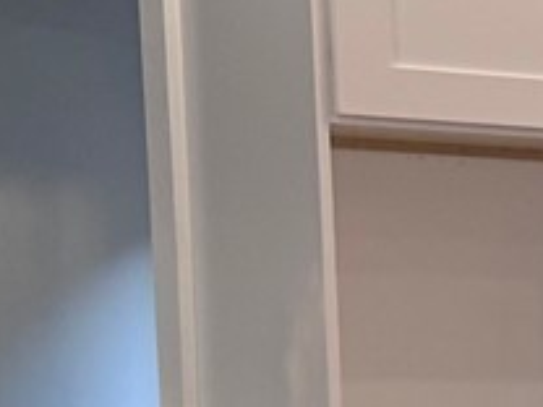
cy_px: 723
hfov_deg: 8.2
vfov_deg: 7.8
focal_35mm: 185
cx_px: 1869
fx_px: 2902
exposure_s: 1/120
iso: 200
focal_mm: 6.76
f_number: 1.78
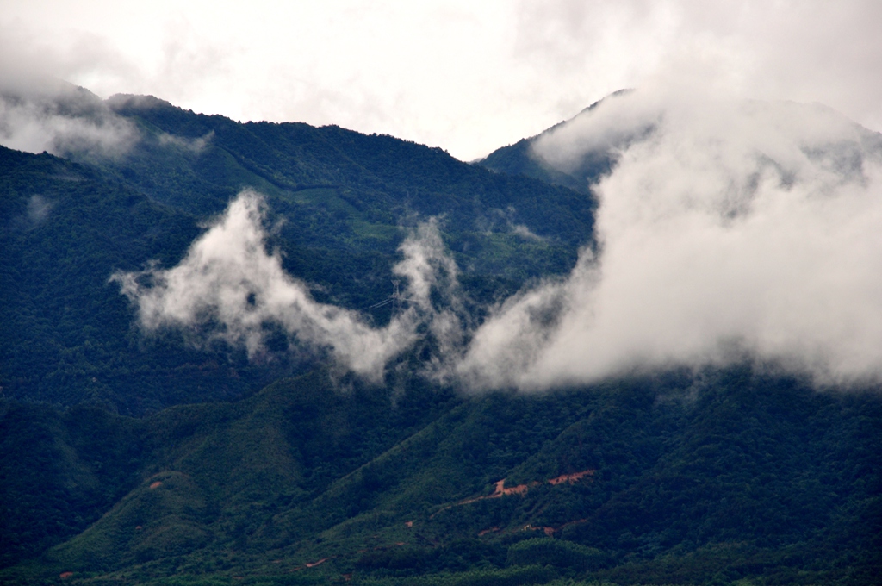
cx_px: 441
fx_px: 7341
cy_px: 293
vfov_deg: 4.6
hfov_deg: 6.9
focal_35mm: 300
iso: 200
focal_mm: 200
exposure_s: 1/160
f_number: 9
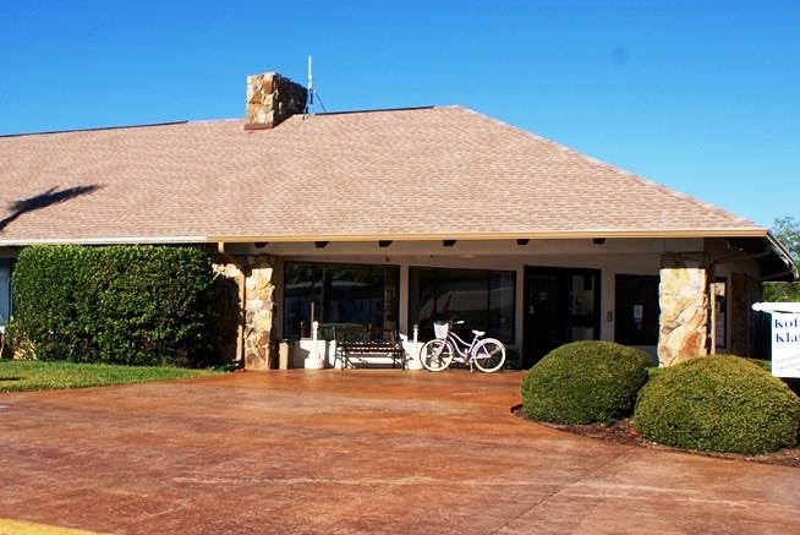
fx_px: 1045
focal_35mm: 47
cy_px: 259
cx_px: 294
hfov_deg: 41.5
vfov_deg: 28.7
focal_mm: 20
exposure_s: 1/200
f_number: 10
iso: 100
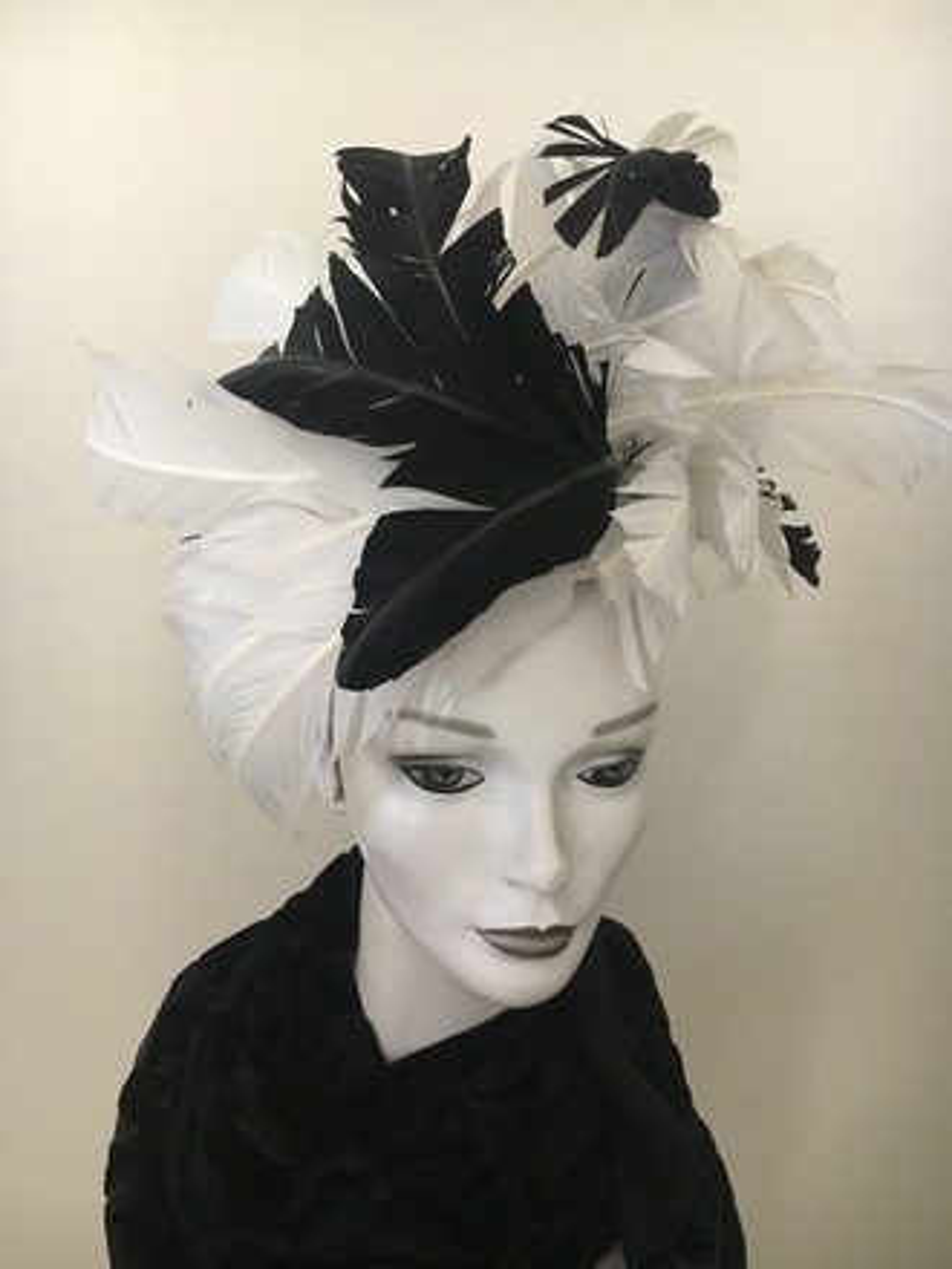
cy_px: 634
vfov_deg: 61.7
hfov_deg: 48.2
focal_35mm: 29
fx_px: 1063
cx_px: 476
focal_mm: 4.15
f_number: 2.2
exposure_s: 1/33
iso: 160
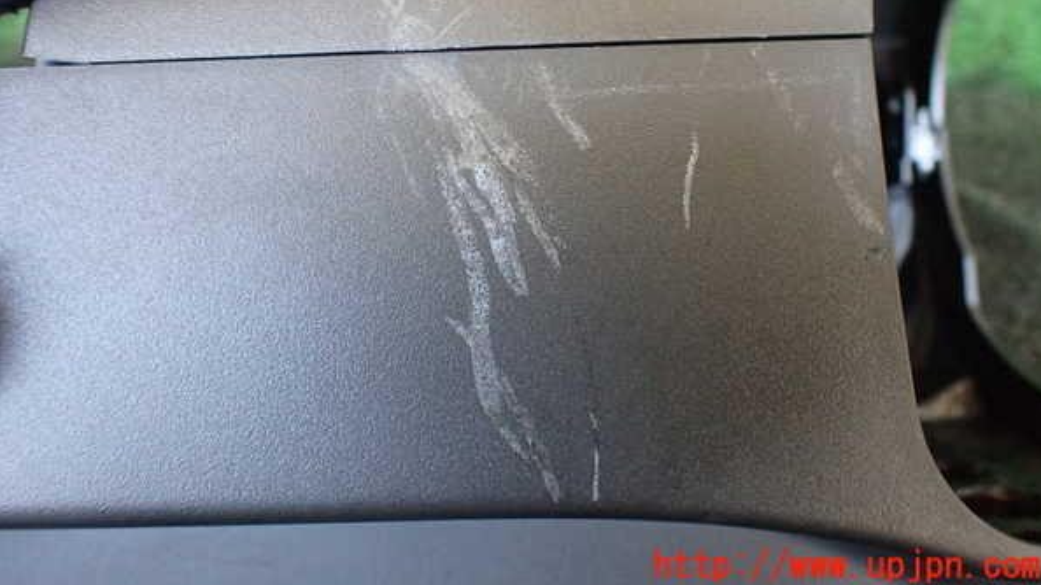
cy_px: 194
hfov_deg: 59.5
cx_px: 524
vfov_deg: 35.3
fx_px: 911
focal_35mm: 33
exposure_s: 1/125
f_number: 2.3
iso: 800
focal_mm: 5.4
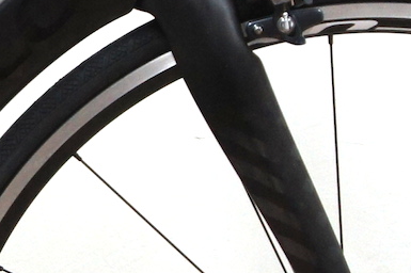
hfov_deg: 8.0
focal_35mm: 249
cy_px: 167
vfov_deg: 5.5
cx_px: -312
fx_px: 2839
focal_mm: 29
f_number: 4
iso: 800
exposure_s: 1/50
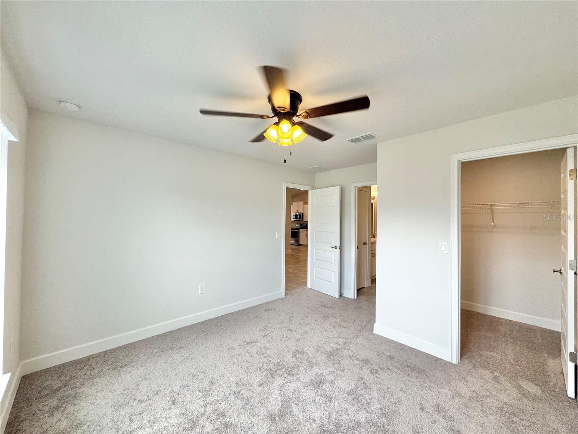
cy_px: 217
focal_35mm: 14
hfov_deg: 102.1
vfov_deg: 85.7
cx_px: 289
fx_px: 234
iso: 80
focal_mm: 2.22
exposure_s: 1/120
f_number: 2.2
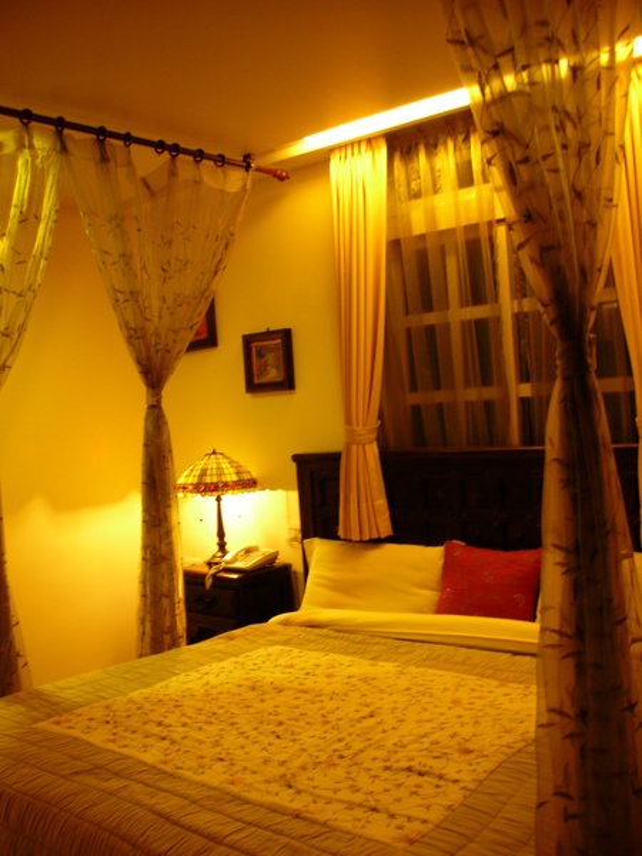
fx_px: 865
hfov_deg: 40.7
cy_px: 428
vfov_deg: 52.6
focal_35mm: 35
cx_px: 321
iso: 59
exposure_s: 1/3.9
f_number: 3
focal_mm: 5.8
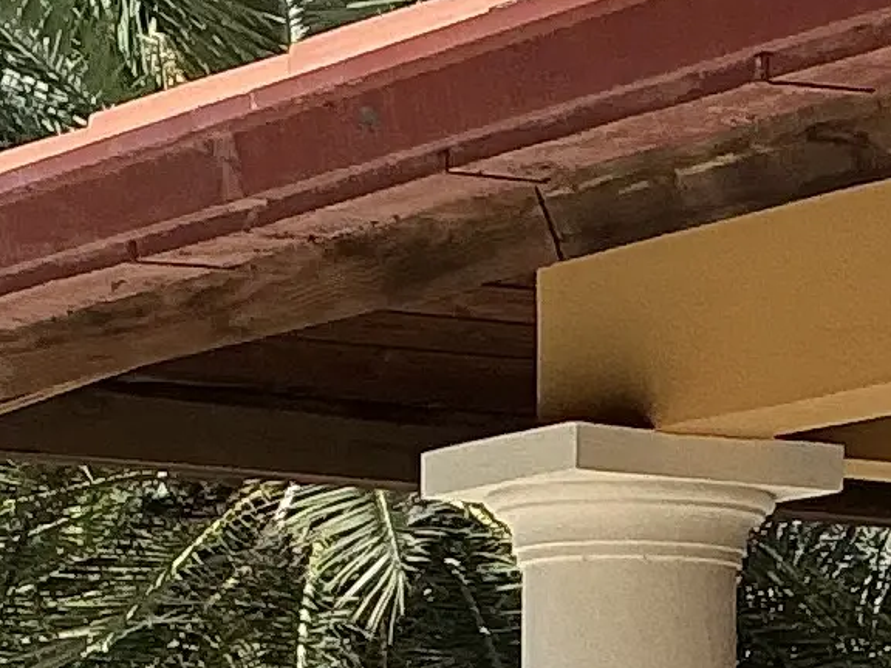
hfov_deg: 10.0
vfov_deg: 7.4
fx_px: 5045
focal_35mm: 196
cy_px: 1109
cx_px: 947
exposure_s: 1/2959
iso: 25
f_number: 1.8
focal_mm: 3
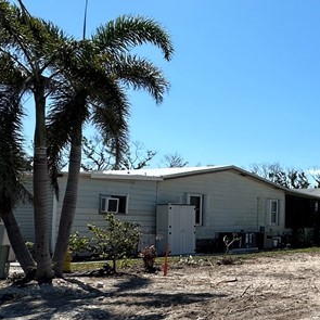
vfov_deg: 38.8
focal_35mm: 43
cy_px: 208
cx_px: 432
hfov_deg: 29.9
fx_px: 450
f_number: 2.2
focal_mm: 2.22
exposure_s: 1/2817
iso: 50
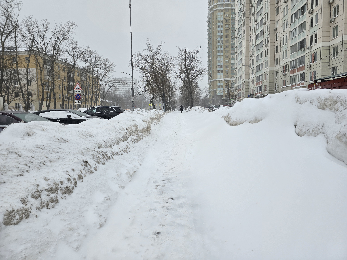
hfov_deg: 73.9
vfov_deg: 58.9
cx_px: 174
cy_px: 130
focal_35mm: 23
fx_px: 231
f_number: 1.7
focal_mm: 6.3
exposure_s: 1/348
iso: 12
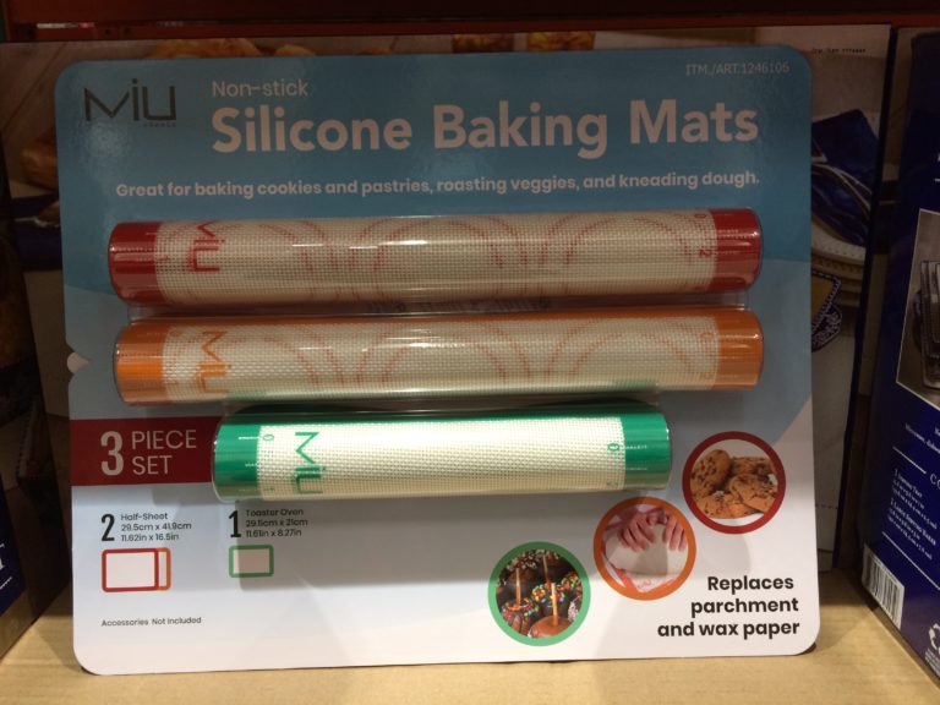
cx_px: 470
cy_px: 352
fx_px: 787
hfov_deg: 61.7
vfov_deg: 48.2
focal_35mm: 29
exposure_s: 1/33
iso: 125
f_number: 2.2
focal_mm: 4.15
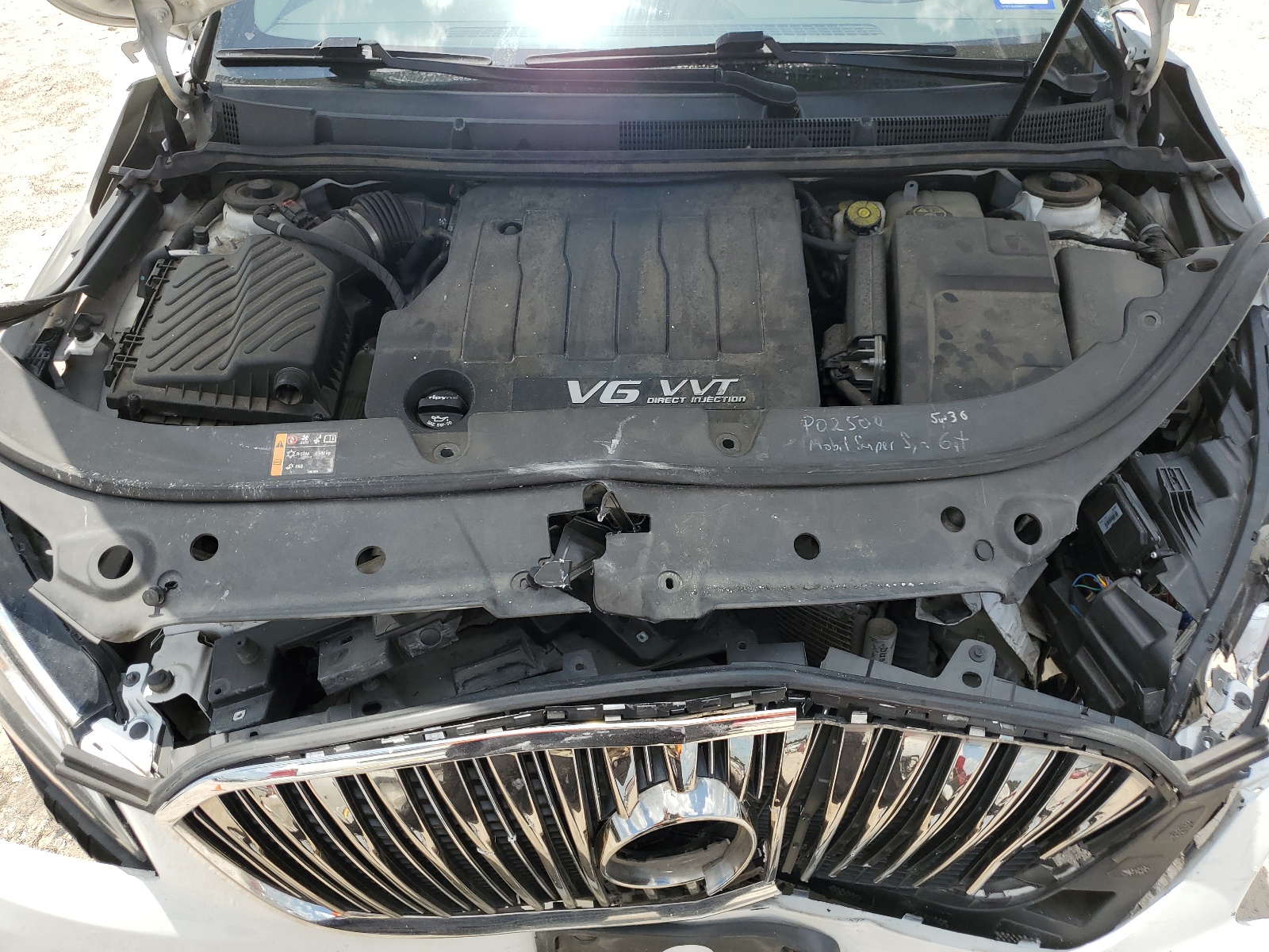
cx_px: 634
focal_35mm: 26
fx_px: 953
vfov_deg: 53.1
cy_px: 476
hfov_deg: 67.3
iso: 50
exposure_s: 1/1667
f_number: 1.5
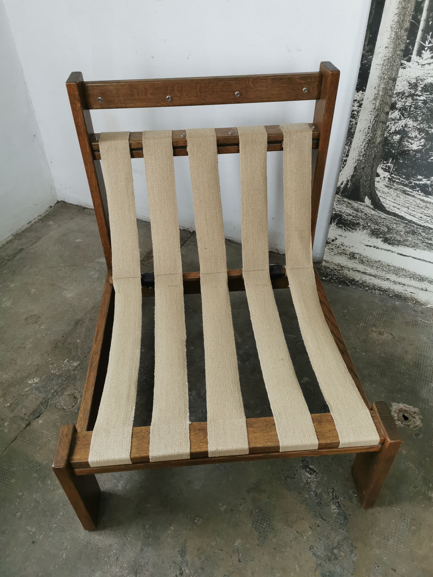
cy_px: 288
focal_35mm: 27
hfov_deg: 51.4
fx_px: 450
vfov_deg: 65.3
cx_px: 216
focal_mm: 5.56
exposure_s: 1/60
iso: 200
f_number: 1.6
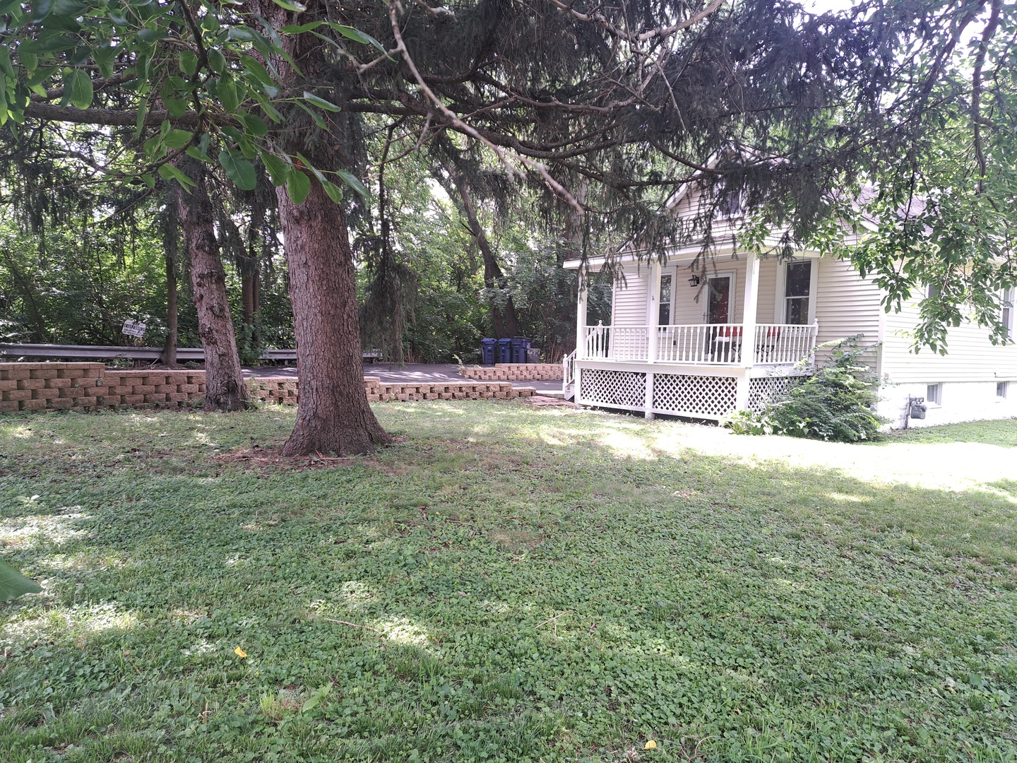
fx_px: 705
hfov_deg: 71.6
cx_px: 508
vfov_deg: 56.8
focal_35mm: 24
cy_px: 382
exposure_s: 1/120
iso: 50
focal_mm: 5.23
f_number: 1.8
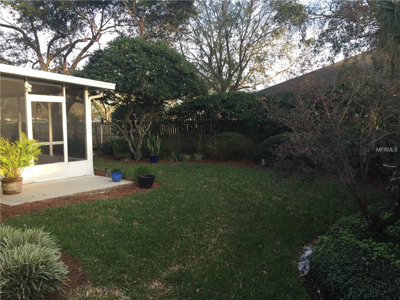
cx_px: 200
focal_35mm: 29
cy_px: 150
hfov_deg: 61.7
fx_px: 335
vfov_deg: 48.2
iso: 32
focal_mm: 4.15
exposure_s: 1/169
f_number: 2.2
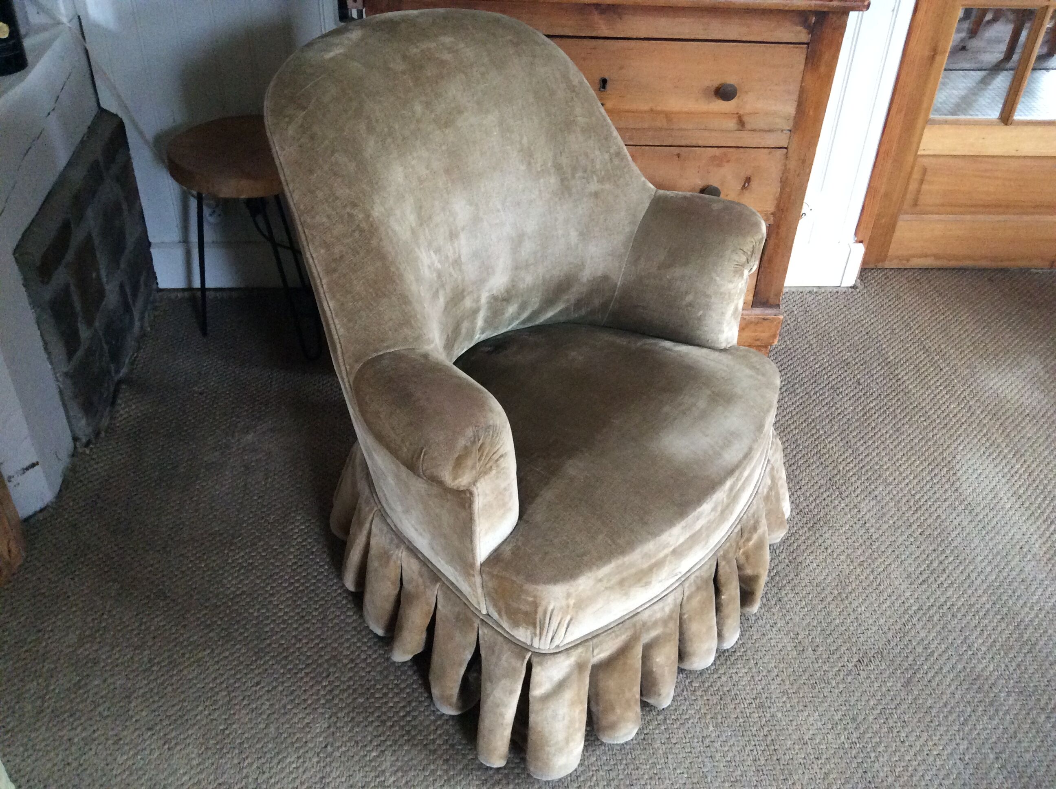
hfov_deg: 56.9
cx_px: 528
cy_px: 394
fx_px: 975
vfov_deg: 44.1
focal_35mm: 32
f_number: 2.4
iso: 250
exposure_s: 1/25
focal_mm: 3.3
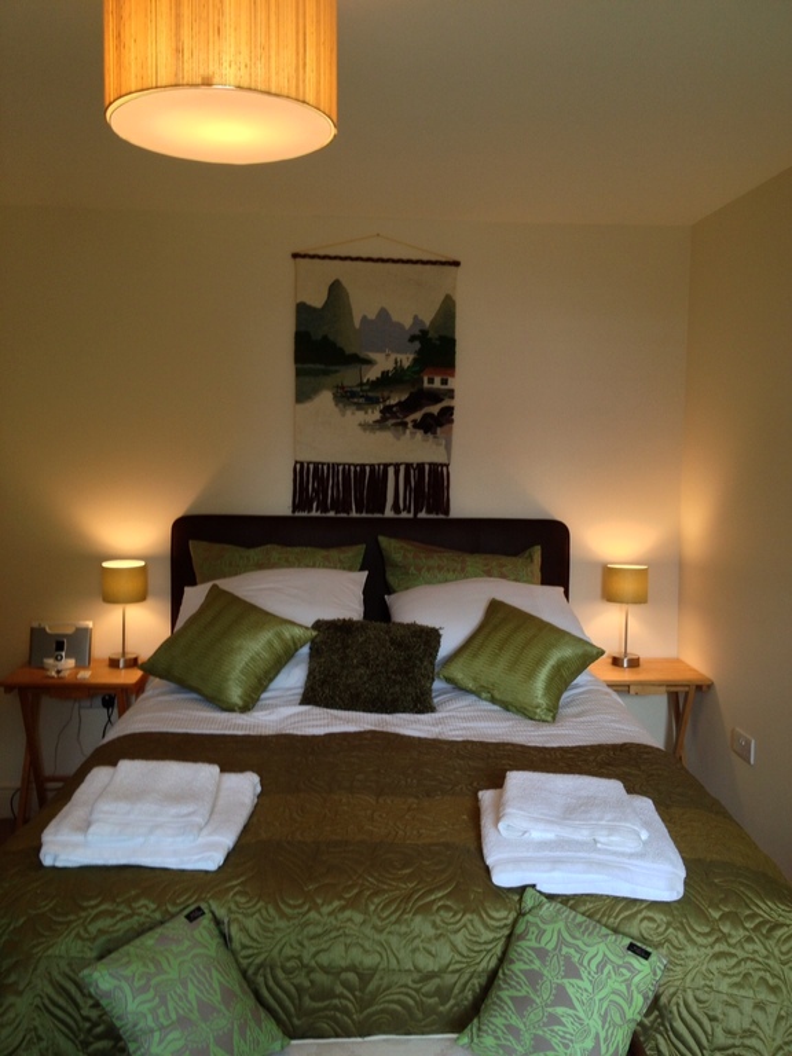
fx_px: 1068
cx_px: 396
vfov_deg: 52.6
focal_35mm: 35
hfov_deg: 40.7
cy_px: 528
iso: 64
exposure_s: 1/40
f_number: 2.4
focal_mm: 4.28
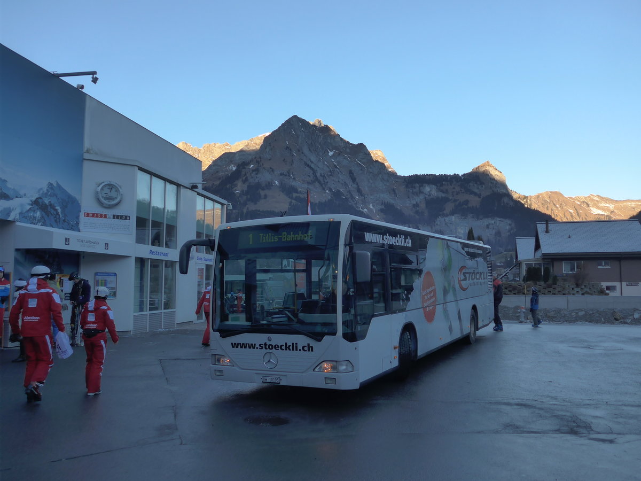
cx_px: 320
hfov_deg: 61.7
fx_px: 537
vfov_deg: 48.2
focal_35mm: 29
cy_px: 240
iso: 160
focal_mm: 6
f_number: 2.2
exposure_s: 1/800
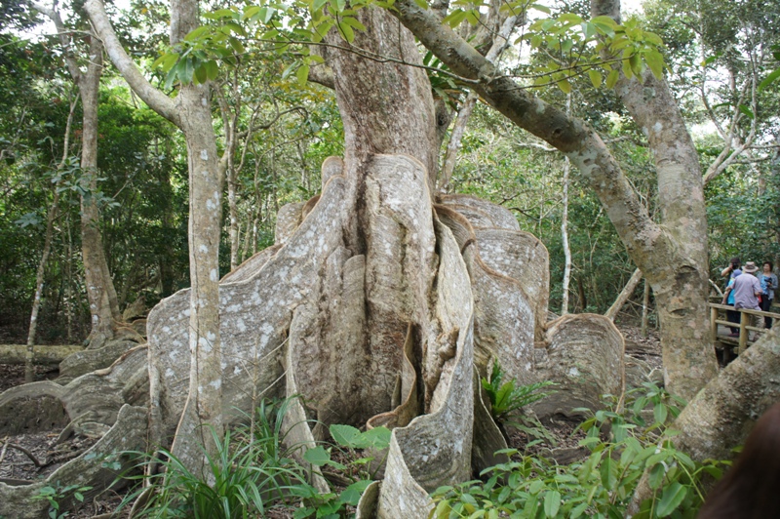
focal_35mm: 27
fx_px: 585
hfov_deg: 67.4
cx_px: 390
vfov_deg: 47.9
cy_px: 260
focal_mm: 18
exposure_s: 1/50
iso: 200
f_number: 5
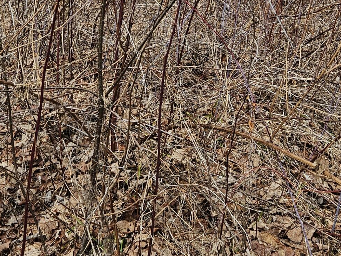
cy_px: -35
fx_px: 699
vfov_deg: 19.7
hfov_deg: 27.2
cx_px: 110
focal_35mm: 71
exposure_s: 1/986
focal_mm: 5.4
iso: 25
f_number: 1.8
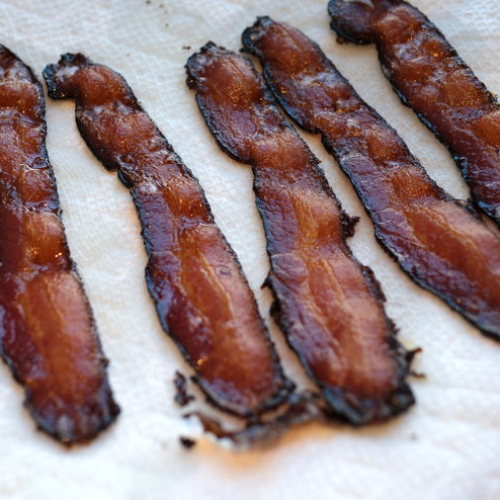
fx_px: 948
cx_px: 173
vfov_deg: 29.6
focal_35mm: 58
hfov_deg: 29.4
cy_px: 251
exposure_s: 1/80
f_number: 2.8
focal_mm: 30
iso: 125
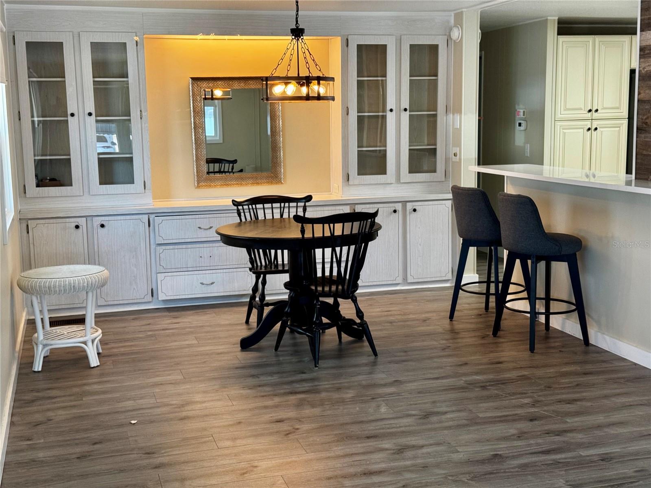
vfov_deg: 30.3
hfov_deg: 39.7
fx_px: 903
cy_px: 244
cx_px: 326
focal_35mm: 48
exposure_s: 1/60
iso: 125
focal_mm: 6.76
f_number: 1.78
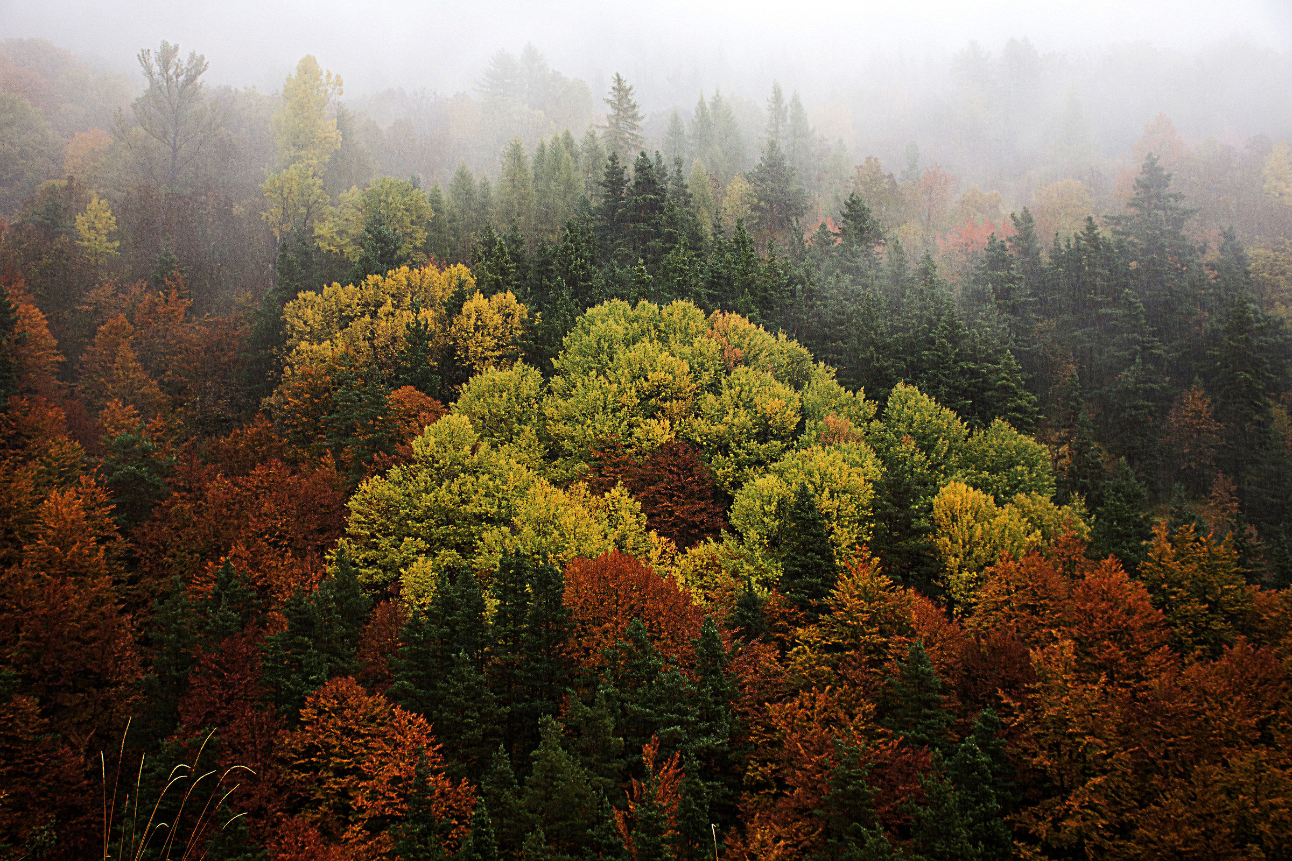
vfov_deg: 23.8
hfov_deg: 35.1
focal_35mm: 57
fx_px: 2046
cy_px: 430
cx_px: 646
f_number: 5
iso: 400
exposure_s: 1/160
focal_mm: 38
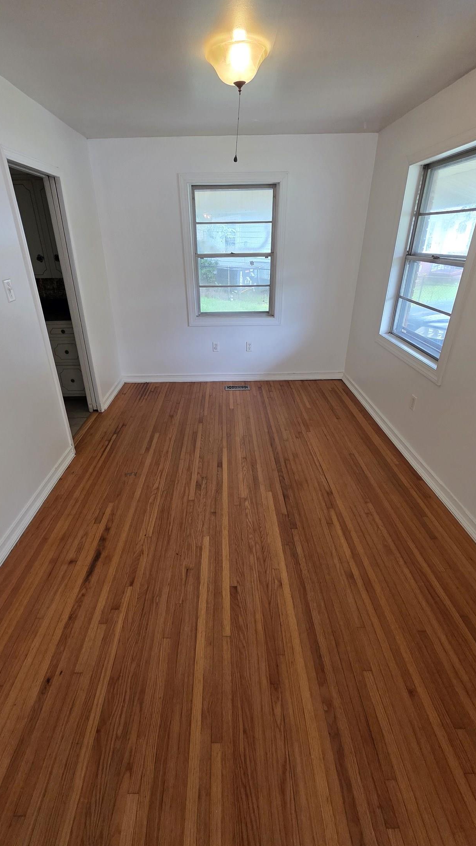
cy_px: 415
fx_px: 336
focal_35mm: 15
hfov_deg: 70.5
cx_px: 226
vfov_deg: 103.0
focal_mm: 2.2
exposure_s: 1/120
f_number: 1.9
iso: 250
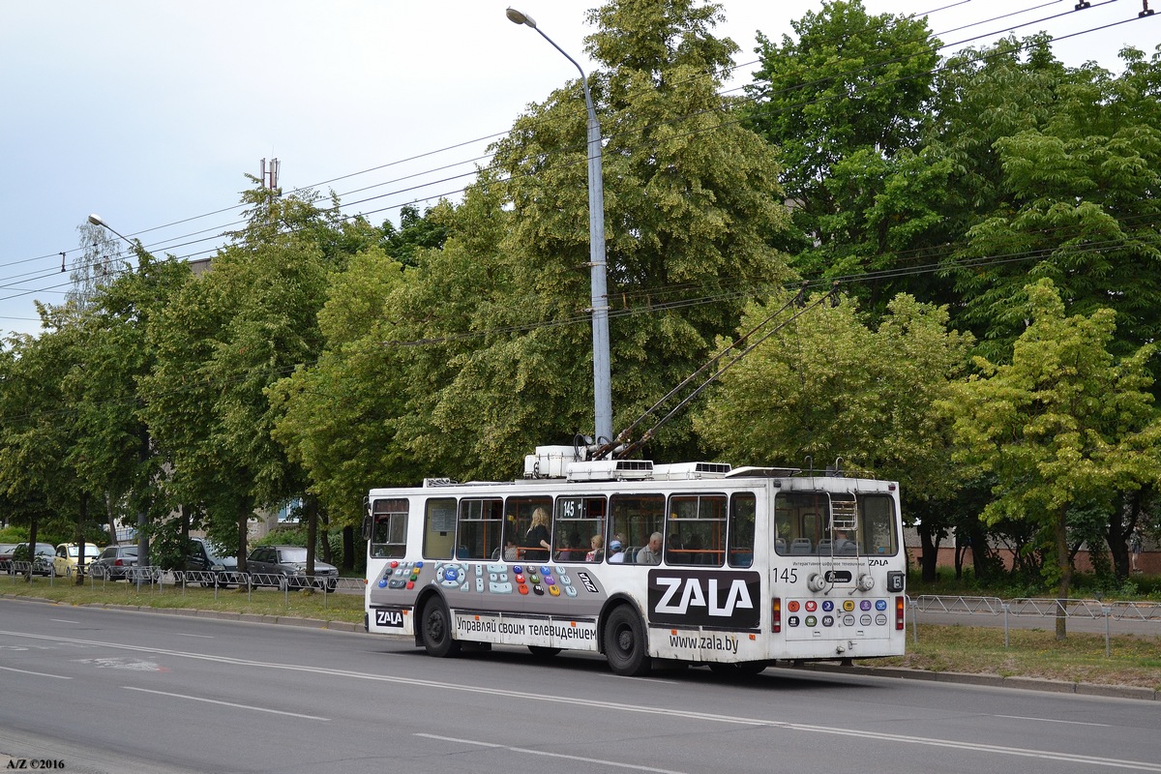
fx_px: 2032
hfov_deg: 31.9
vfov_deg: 21.6
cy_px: 387
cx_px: 580
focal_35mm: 63
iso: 400
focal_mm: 42
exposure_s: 1/640
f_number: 5.3
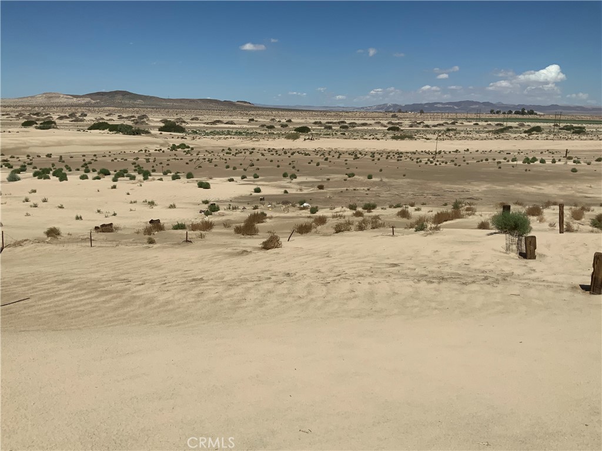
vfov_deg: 48.2
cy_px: 226
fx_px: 504
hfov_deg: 61.7
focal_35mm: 29
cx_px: 301
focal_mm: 3
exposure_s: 1/5814
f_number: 1.8
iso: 20
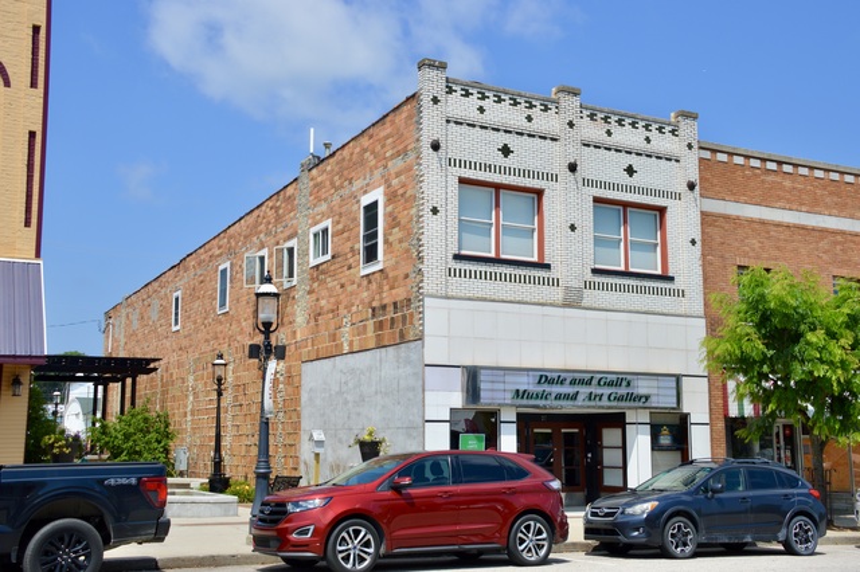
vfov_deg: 34.2
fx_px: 931
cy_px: 286
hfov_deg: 49.6
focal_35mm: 39
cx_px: 430
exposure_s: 1/320
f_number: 9
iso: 100
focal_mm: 26
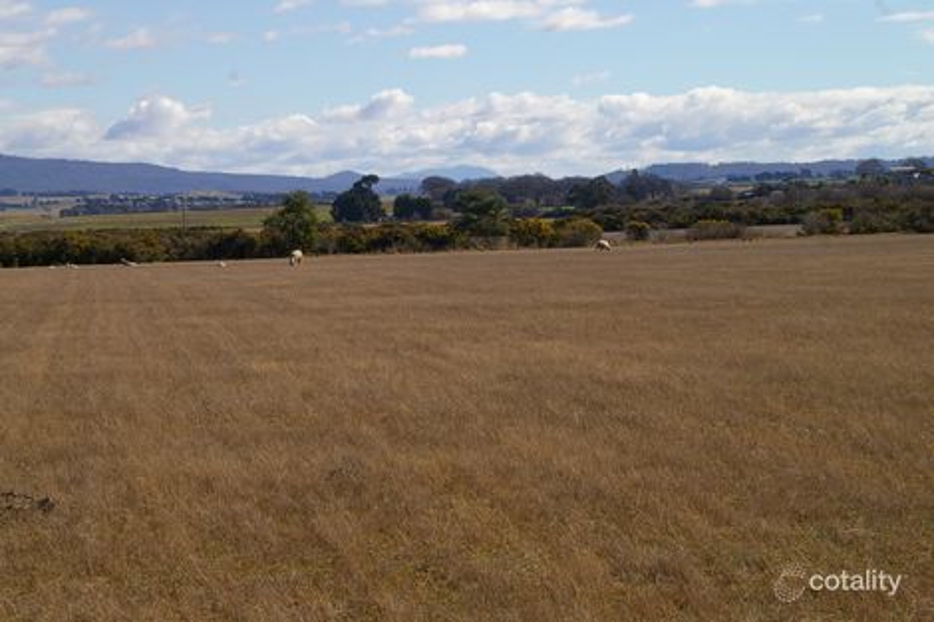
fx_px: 2645
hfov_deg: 20.0
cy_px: 311
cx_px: 467
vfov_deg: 13.4
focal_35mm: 102
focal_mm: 68
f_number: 9.5
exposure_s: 1/350
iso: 200
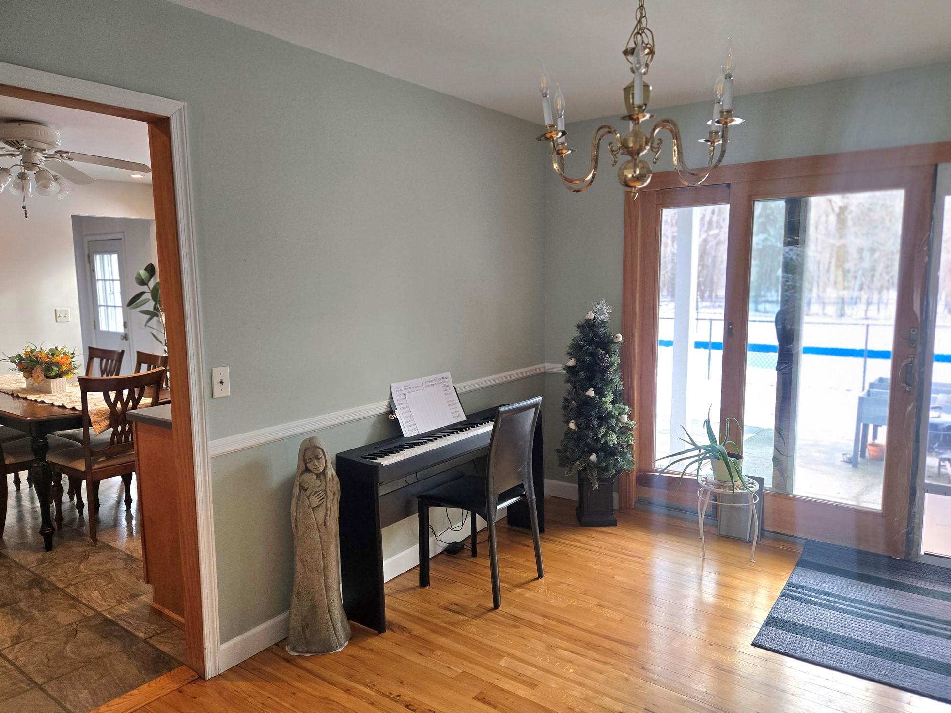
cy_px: 364
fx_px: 659
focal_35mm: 24
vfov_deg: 56.8
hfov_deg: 71.6
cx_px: 480
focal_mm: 5.4
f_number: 1.8
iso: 200
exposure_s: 1/120
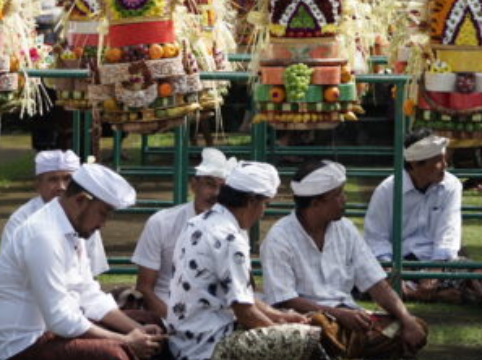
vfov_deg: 8.4
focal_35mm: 176
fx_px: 2448
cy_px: -11
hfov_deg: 11.2
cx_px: 389
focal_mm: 53
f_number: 2.8
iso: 200
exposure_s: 1/1600
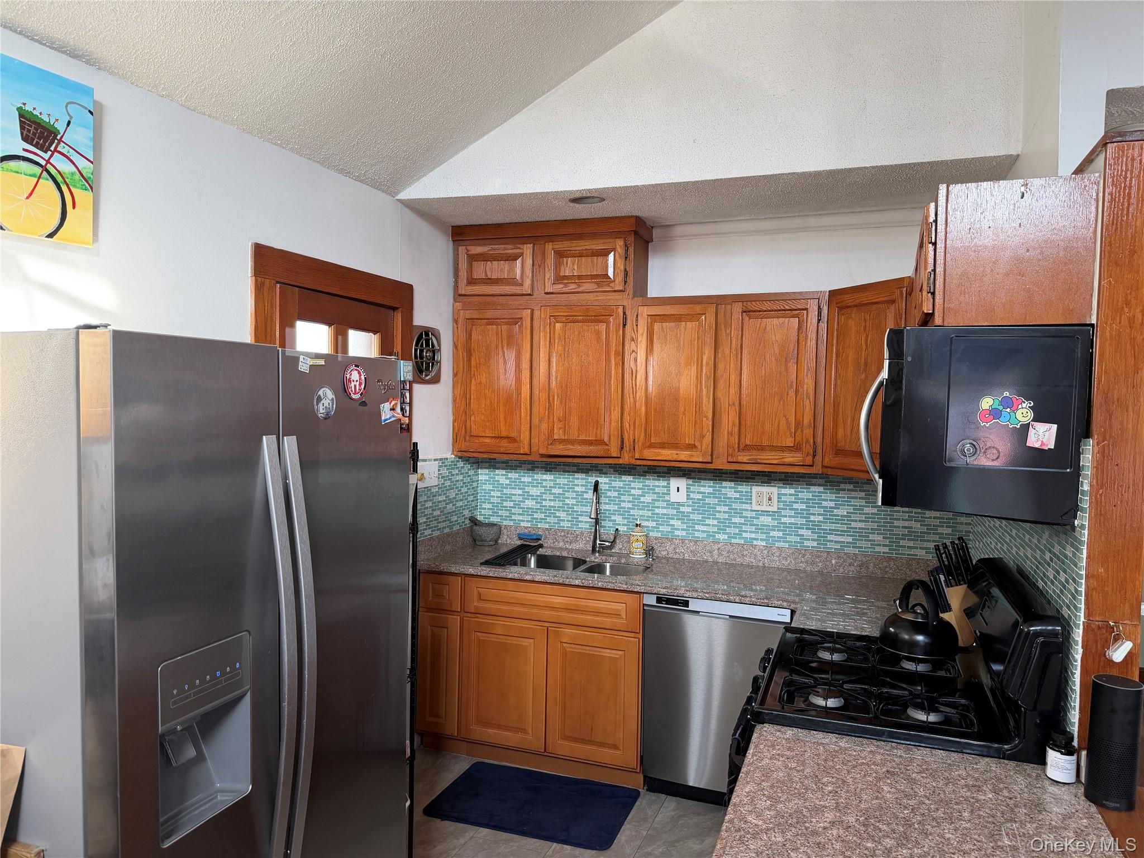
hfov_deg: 71.6
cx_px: 572
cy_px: 429
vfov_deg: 56.8
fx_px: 793
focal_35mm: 24
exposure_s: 1/120
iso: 125
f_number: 1.78
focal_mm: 6.76
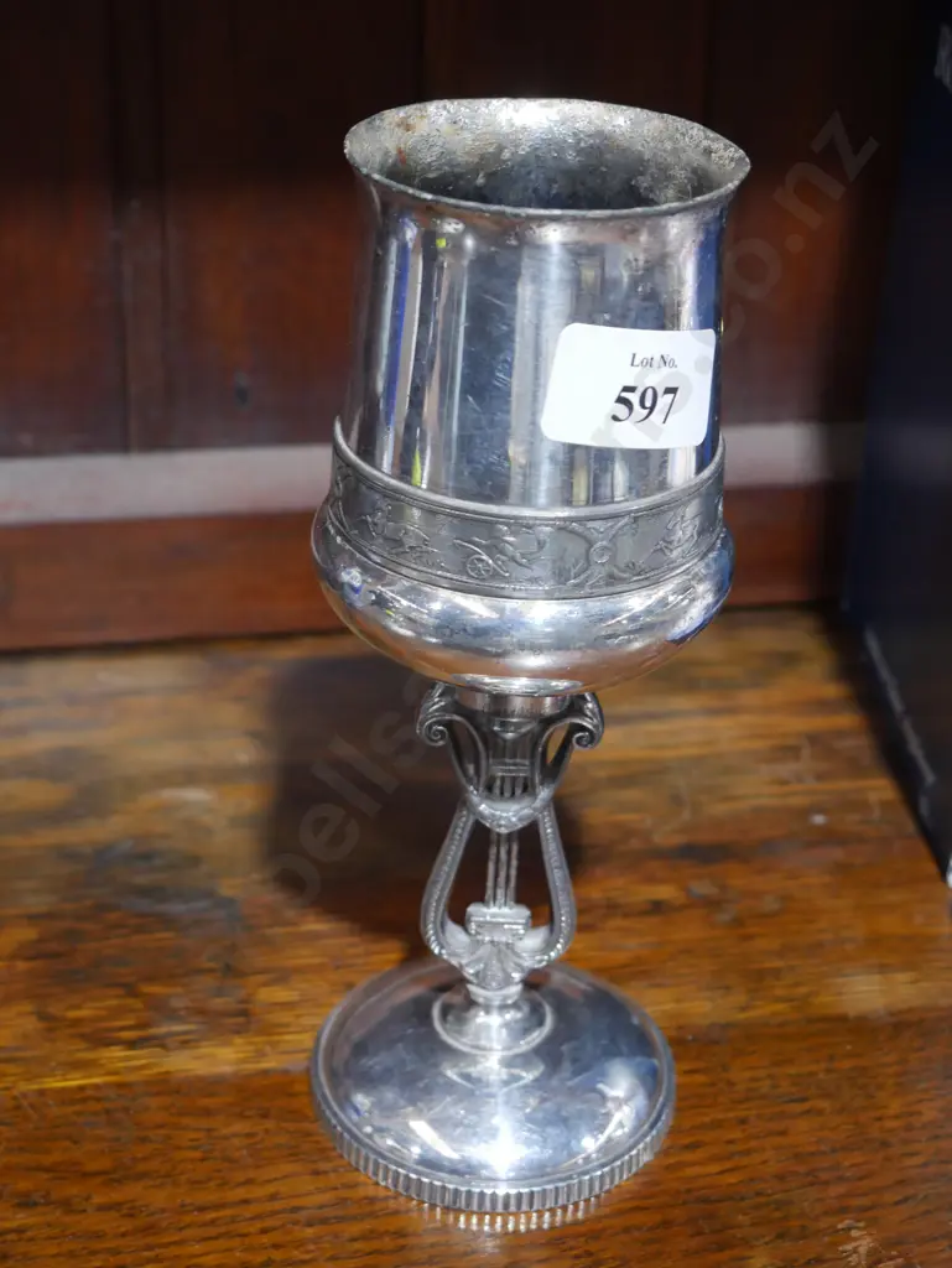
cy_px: 634
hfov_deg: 24.4
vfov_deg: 32.2
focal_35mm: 60
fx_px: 2198
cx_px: 476
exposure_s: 1/60
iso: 1250
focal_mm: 30
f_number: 5.4
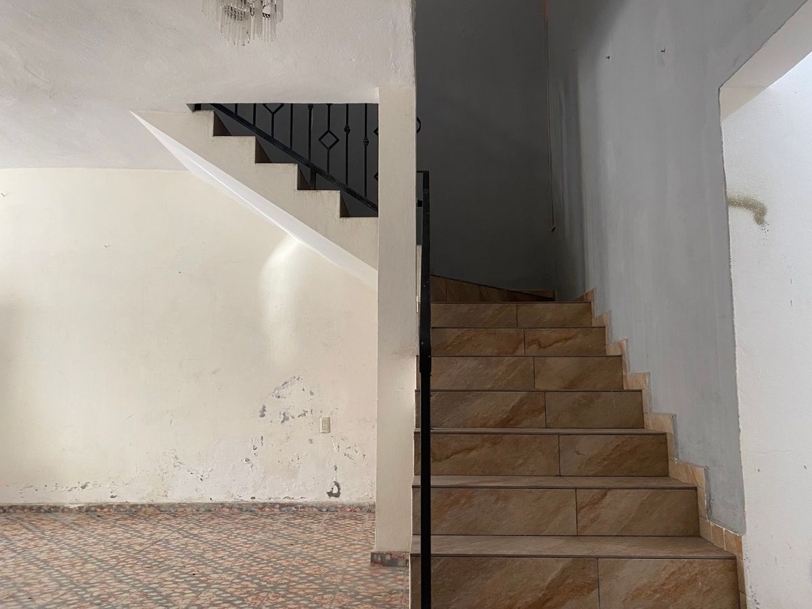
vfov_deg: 53.1
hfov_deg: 67.3
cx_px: 406
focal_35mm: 26
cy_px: 304
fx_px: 610
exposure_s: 1/64
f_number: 1.8
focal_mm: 4.25
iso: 125
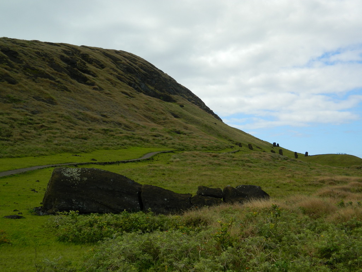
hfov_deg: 45.8
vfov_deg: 35.1
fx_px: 429
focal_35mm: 41
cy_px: 136
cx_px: 181
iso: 80
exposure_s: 1/800
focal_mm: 7.3
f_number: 3.5
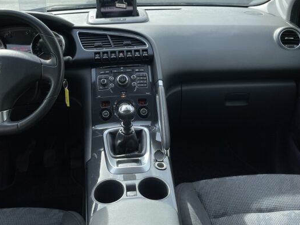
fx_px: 347
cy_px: 52
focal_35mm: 40
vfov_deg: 35.1
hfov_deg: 46.6
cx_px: 127
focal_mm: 4.2
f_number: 1.6
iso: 32
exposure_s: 1/662
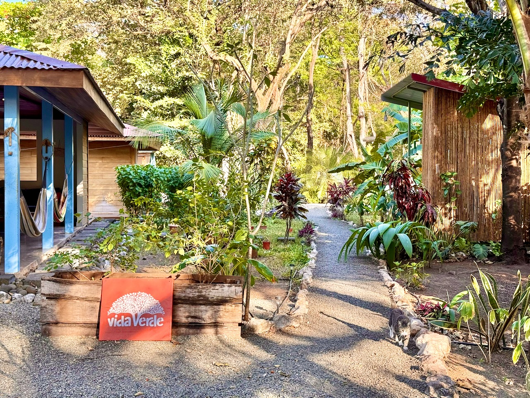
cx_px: 265
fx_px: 735
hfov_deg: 39.7
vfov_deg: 30.3
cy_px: 199
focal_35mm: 48
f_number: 1.78
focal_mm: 6.76
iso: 64
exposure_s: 1/260
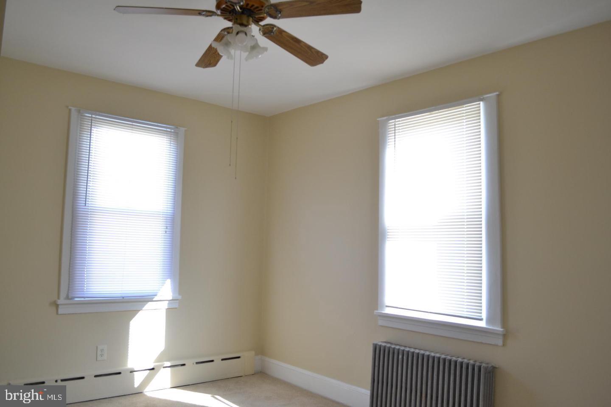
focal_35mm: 27
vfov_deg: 47.9
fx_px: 458
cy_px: 204
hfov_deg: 67.4
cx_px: 306
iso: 400
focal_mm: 18
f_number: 3.5
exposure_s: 1/40
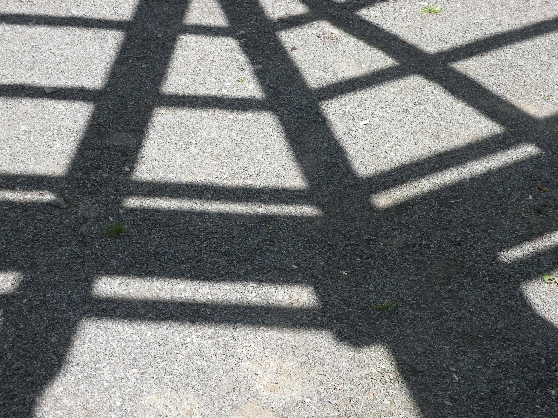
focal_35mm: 69
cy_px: 209
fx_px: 1112
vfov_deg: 21.3
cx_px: 278
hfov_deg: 28.2
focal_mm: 11.9
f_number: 5
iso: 64
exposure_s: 1/202
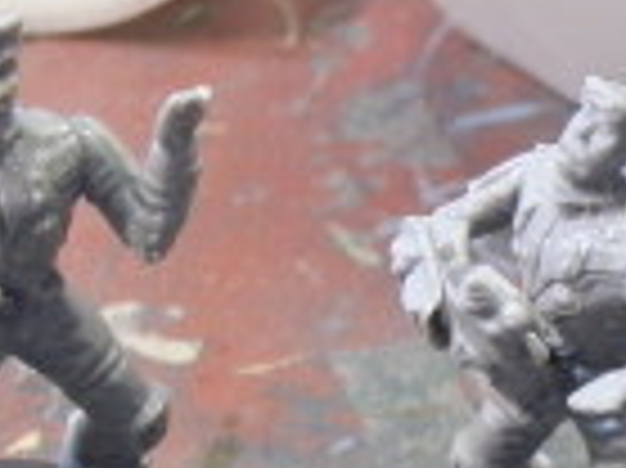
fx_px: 4246
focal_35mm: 235
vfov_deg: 6.3
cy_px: 392
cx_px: 941
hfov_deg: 8.3
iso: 200
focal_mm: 10.99
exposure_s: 1/8
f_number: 3.7
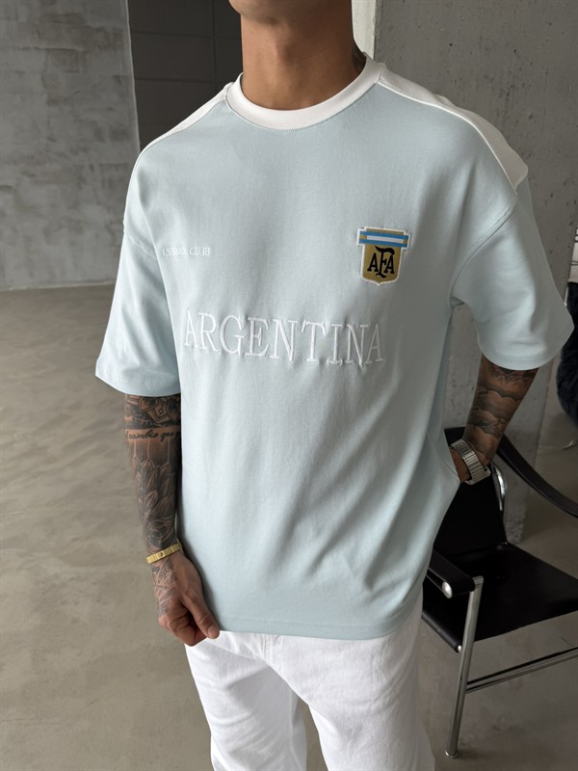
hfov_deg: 56.8
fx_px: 534
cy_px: 386
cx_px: 289
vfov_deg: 71.6
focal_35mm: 24
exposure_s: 1/262
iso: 64
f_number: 1.78
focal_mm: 6.76
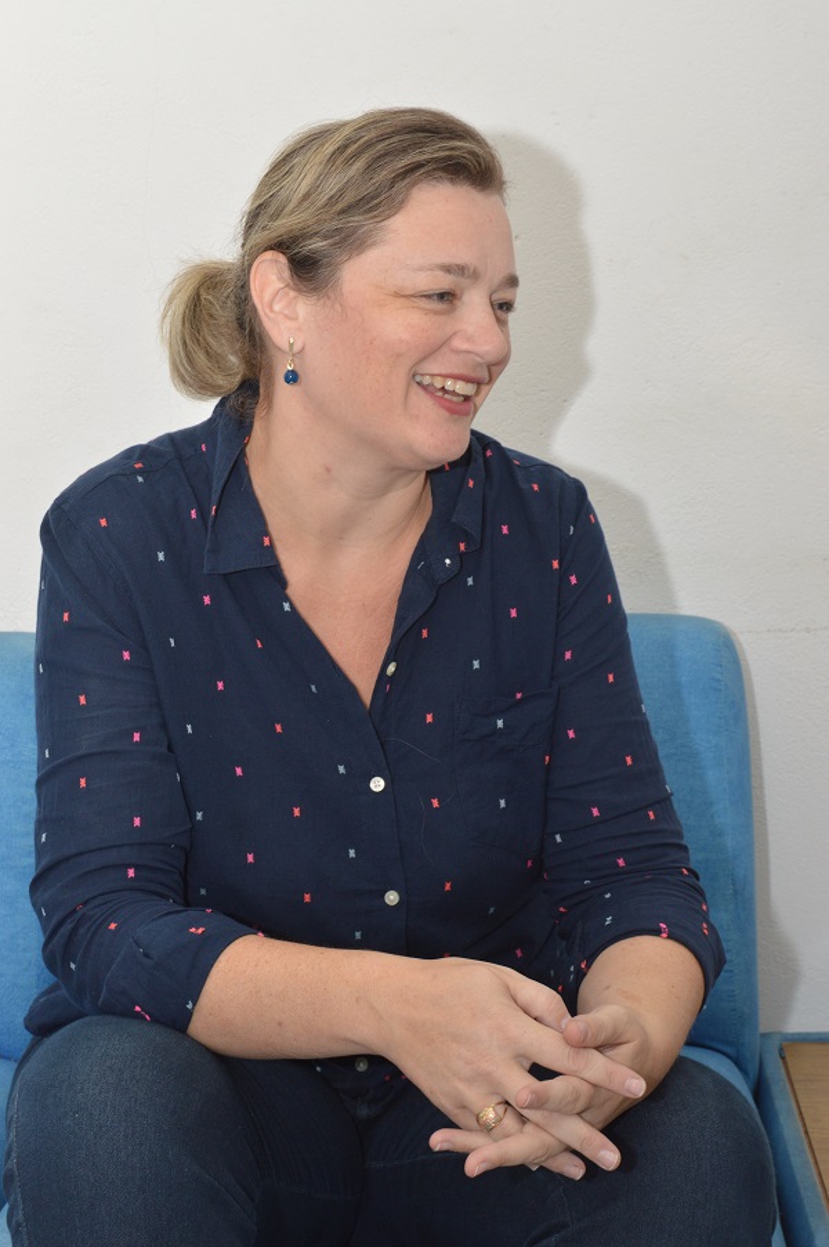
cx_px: 414
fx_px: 2491
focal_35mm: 72
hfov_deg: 18.9
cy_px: 624
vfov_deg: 28.1
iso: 400
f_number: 10
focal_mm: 48
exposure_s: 1/160
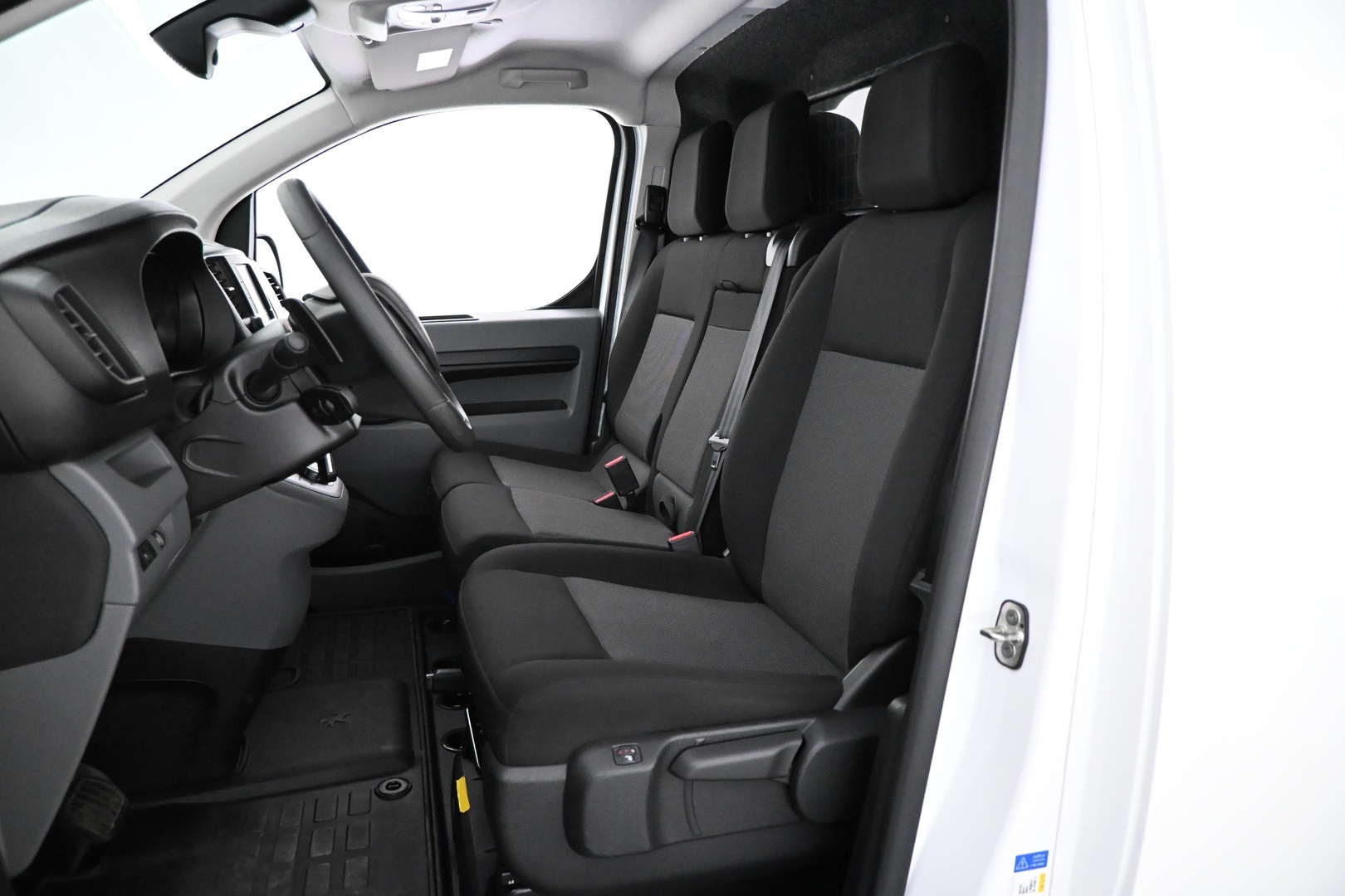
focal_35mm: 24
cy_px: 448
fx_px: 897
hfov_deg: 73.7
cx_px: 672
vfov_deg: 53.1
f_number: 3.5
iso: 6400
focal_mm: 16
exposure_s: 1/60
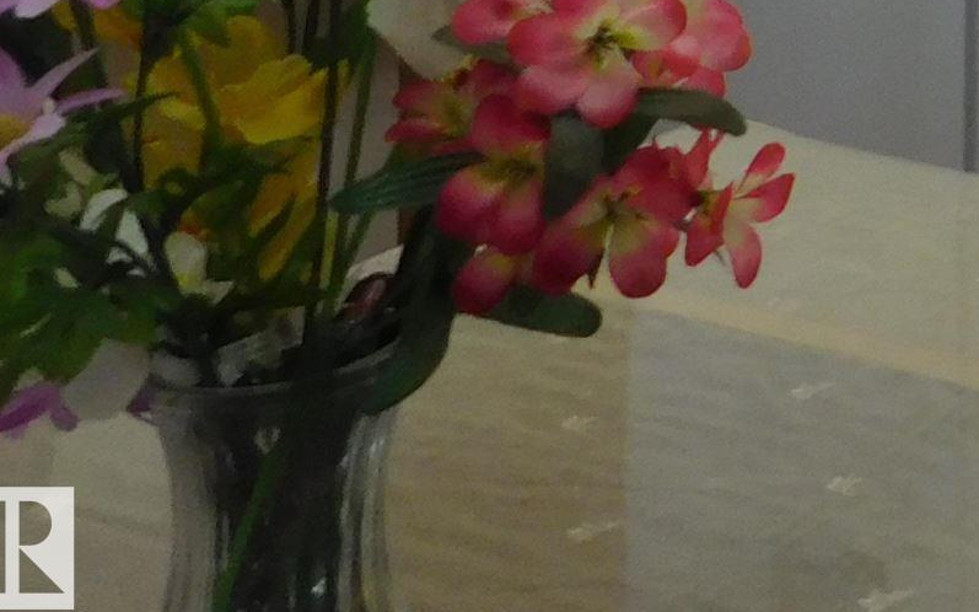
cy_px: -762
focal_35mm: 94
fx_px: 2508
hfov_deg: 17.3
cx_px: 1838
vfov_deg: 11.8
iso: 125
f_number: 3
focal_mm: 4
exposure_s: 1/50
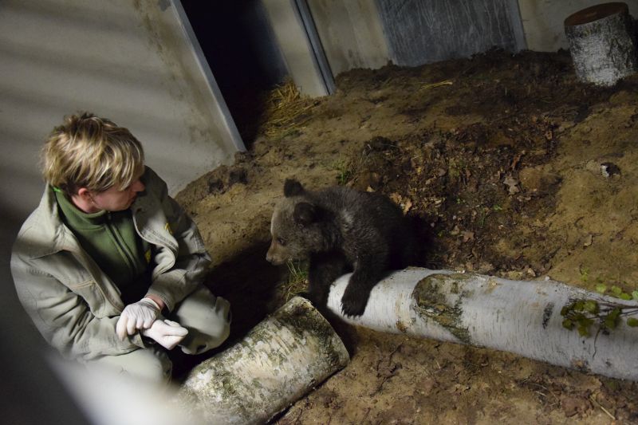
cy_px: 212
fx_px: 638
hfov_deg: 53.1
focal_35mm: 36
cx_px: 319
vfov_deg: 36.9
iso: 6400
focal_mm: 24
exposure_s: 1/60
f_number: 3.8
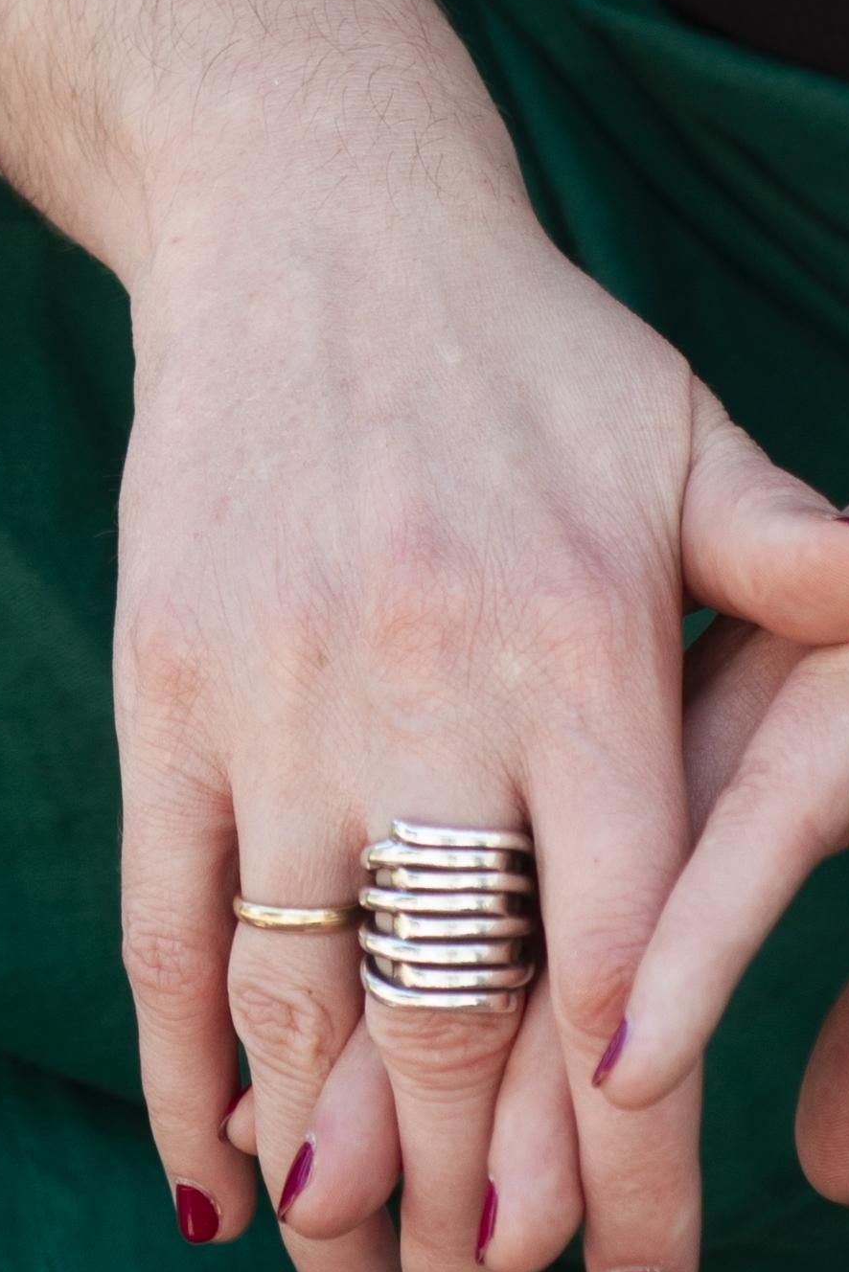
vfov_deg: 4.3
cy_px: -1884
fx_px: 16652
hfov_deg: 2.9
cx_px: 149
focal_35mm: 471
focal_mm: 85
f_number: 4
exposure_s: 1/200
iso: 160
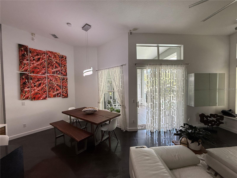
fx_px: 96
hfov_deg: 102.1
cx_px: 118
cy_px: 89
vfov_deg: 85.7
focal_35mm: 14
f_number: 2.2
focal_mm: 2.22
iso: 125
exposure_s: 1/120
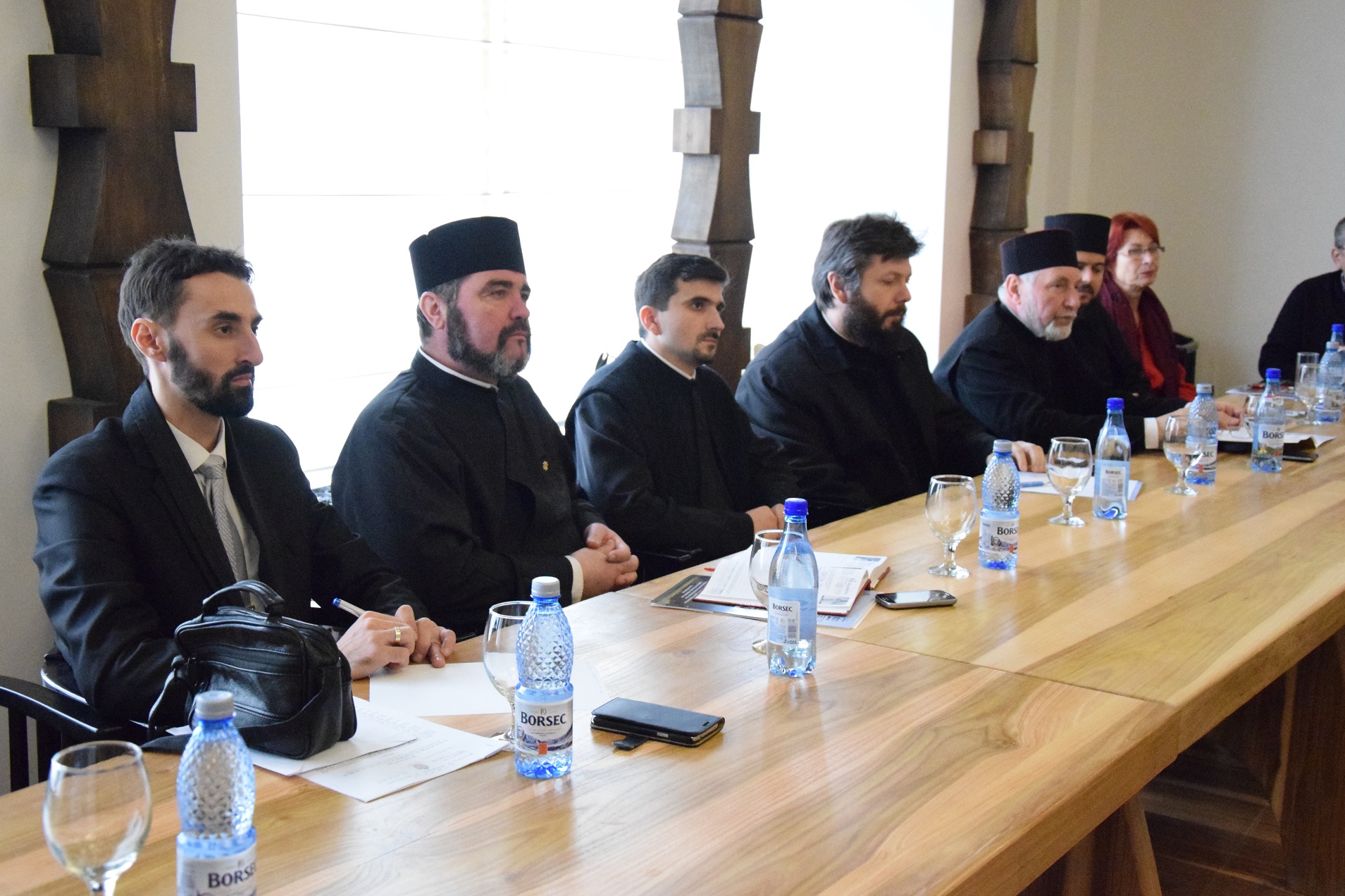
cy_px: 429
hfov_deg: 44.5
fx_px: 1643
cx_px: 670
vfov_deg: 30.5
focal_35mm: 44
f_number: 4
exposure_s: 1/60
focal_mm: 28
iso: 10000
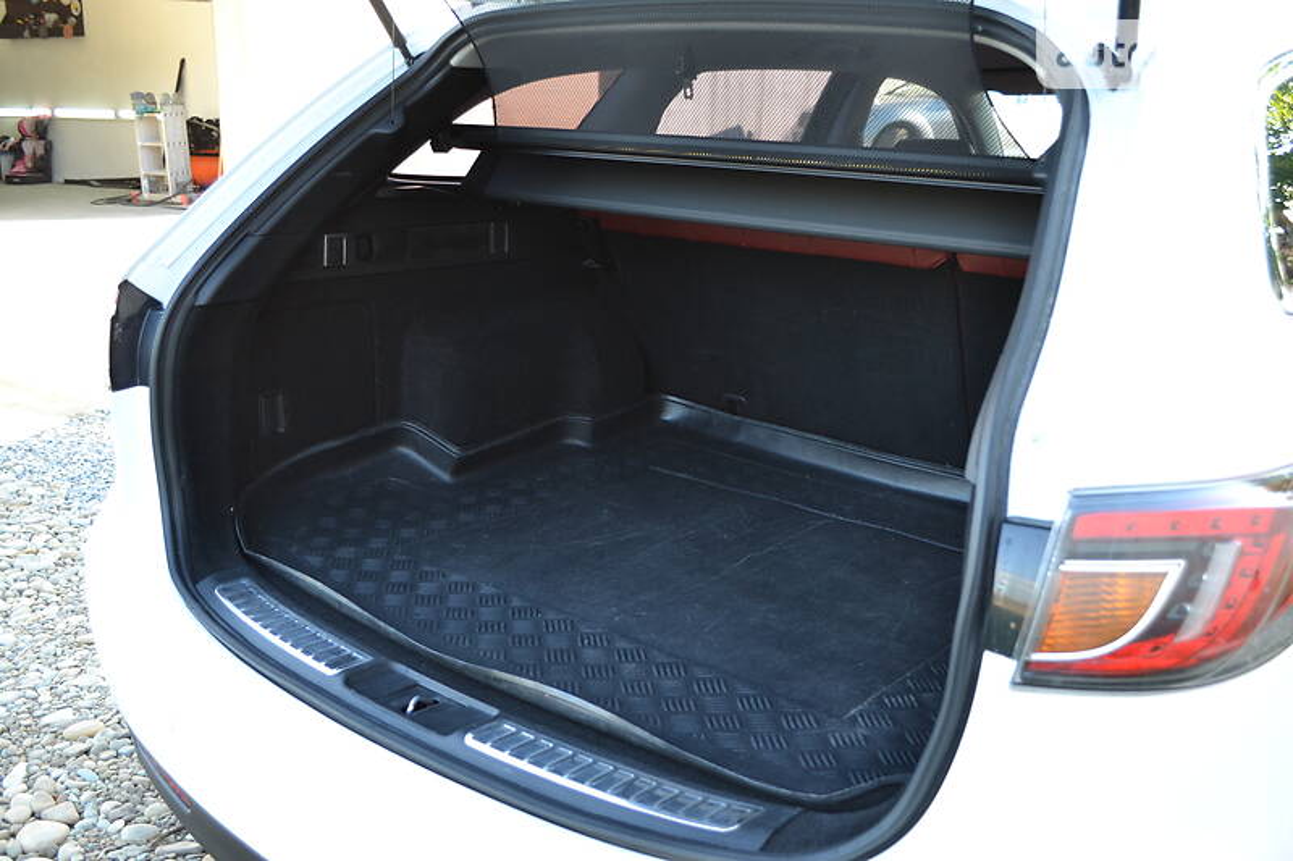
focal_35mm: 33
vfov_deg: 40.0
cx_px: 646
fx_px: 1185
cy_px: 430
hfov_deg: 57.2
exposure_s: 1/80
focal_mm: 22
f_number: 4.5
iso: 400
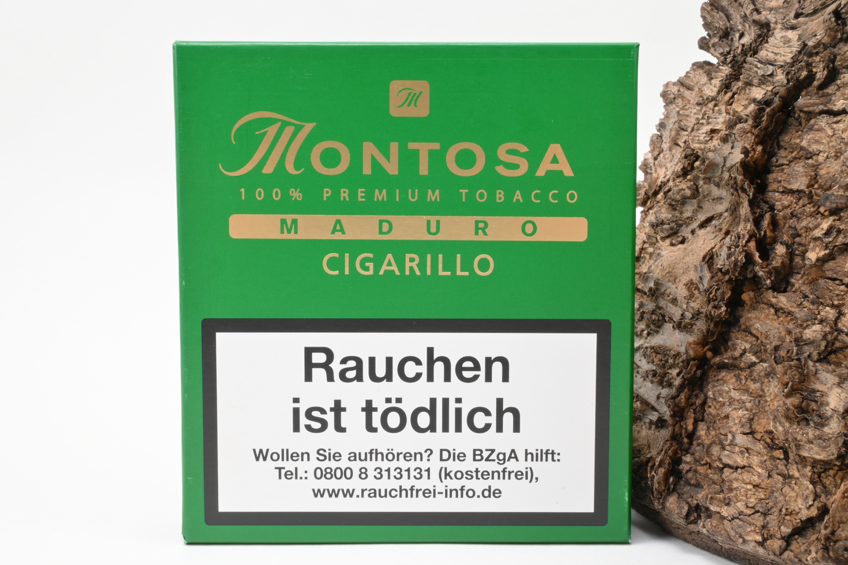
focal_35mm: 39
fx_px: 919
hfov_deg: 49.6
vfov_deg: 34.2
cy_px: 282
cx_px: 424
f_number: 22
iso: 640
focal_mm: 26
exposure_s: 1/15
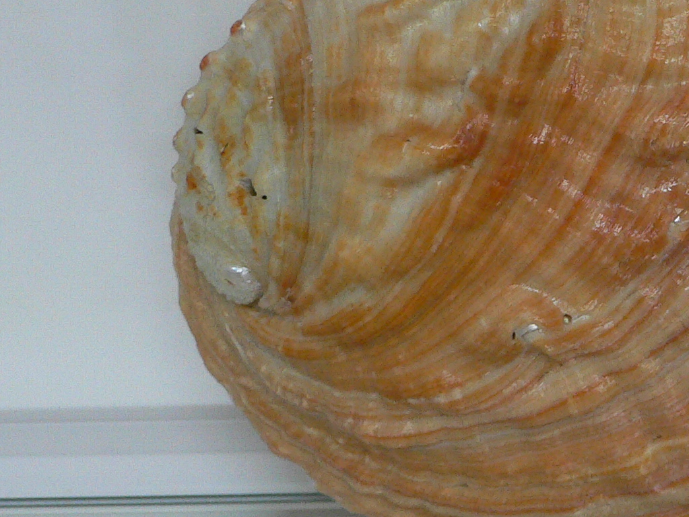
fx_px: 1373
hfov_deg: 27.1
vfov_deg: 21.3
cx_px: 630
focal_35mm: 69
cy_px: 206
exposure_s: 1/40
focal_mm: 4.6
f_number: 2.8
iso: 200
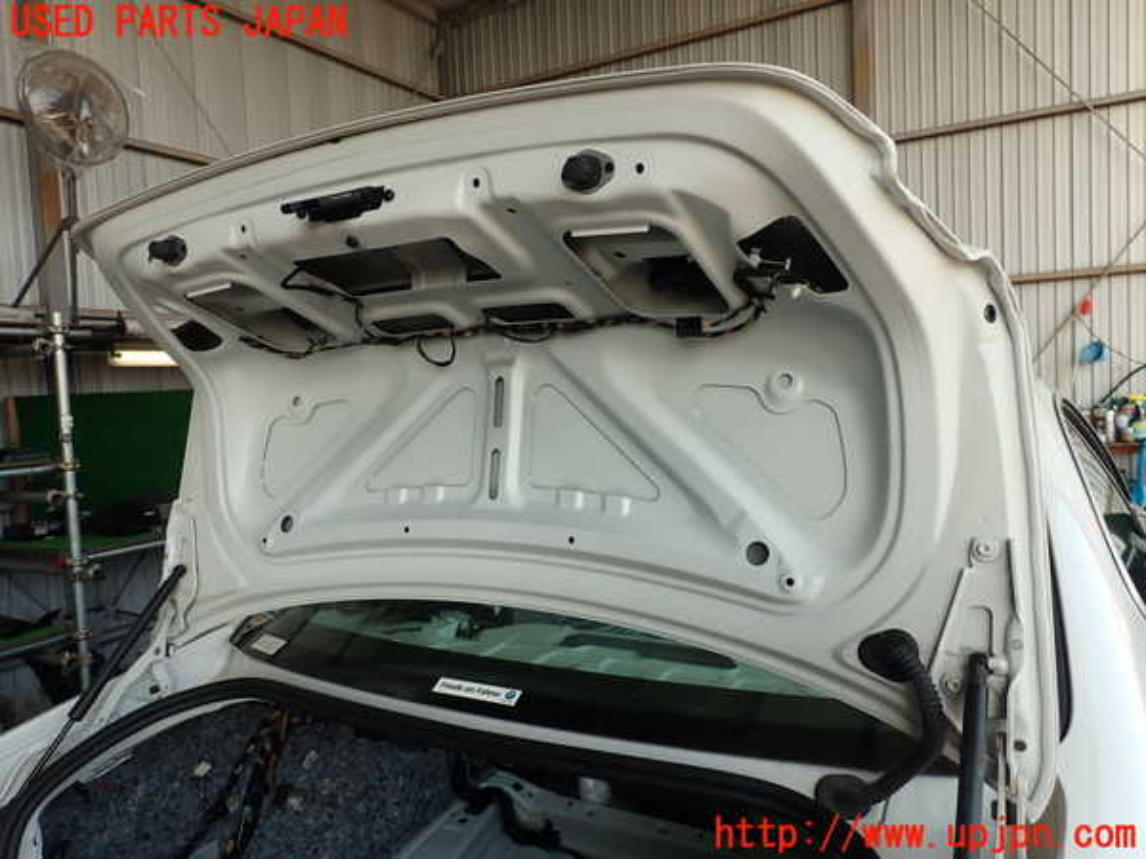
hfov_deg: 69.4
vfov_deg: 54.9
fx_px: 828
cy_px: 430
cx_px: 573
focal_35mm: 25
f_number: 2.8
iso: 100
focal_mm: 4.5
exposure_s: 1/250
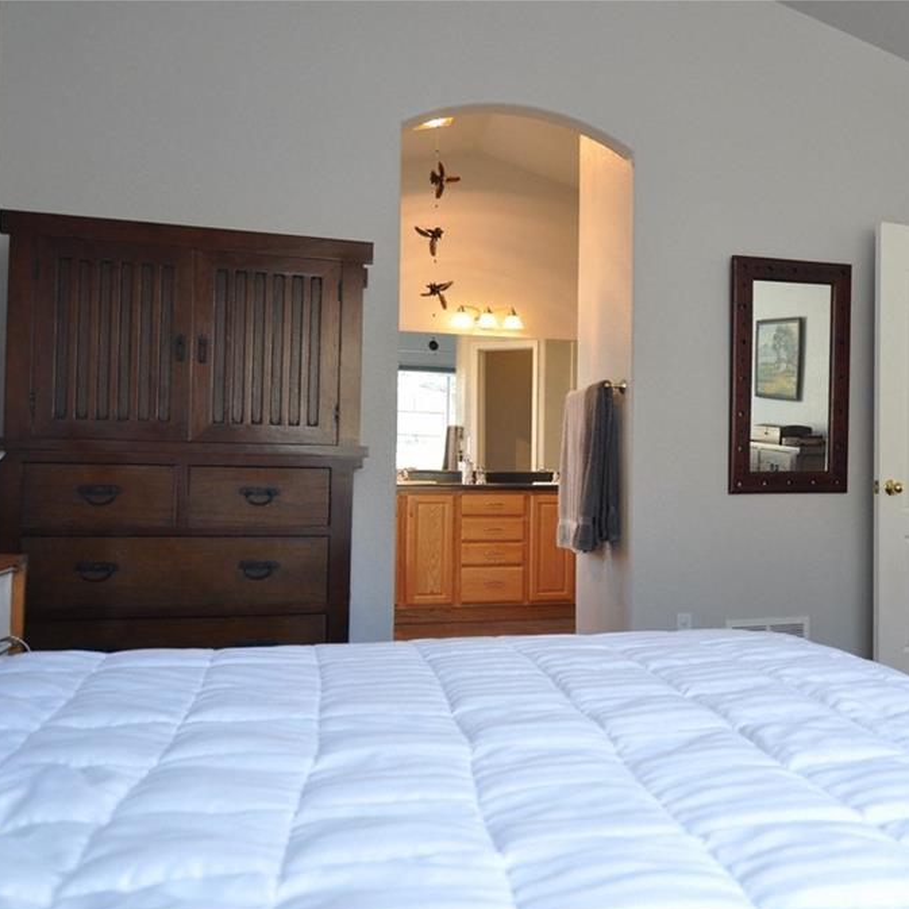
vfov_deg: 52.5
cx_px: 635
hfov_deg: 51.2
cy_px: 457
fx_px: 921
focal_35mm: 31
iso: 400
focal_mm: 16
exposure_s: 1/80
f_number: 4.5
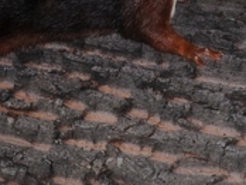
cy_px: 73
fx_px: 3886
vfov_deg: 2.7
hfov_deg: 3.6
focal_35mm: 546
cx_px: 137
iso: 200
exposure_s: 1/60
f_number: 4.5
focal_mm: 110
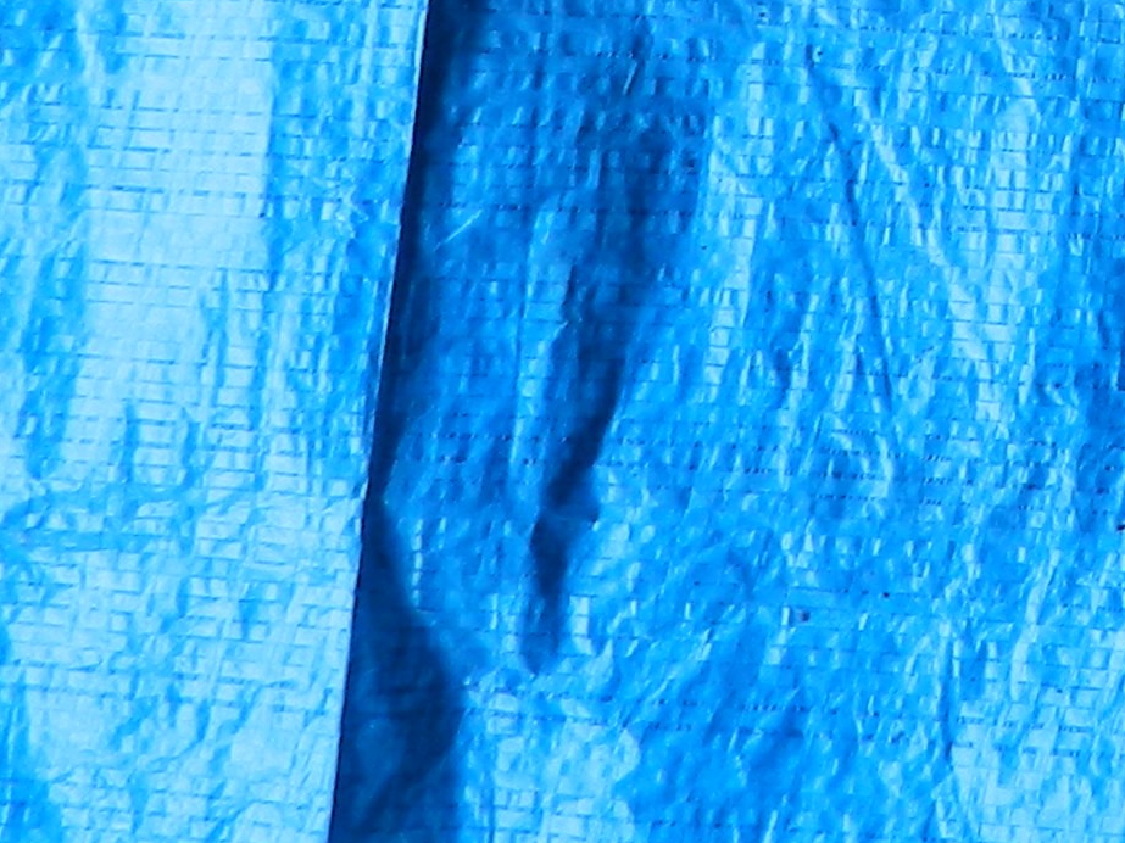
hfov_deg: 13.9
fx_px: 3802
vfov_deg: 11.9
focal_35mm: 117
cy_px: -552
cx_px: 2341
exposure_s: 1/100
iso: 80
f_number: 3.1
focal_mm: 4.5
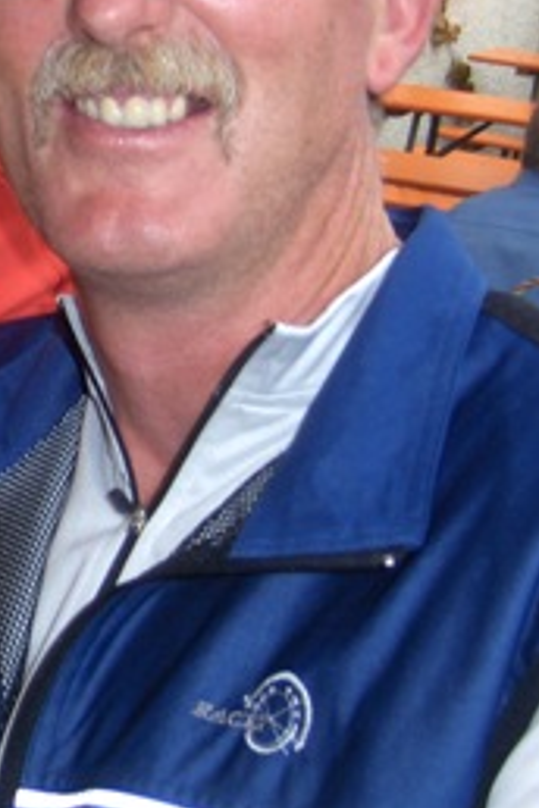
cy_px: 216
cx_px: -360
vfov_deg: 22.4
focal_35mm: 90
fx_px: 2021
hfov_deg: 13.9
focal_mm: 7.5
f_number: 2.8
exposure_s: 1/60
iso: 125
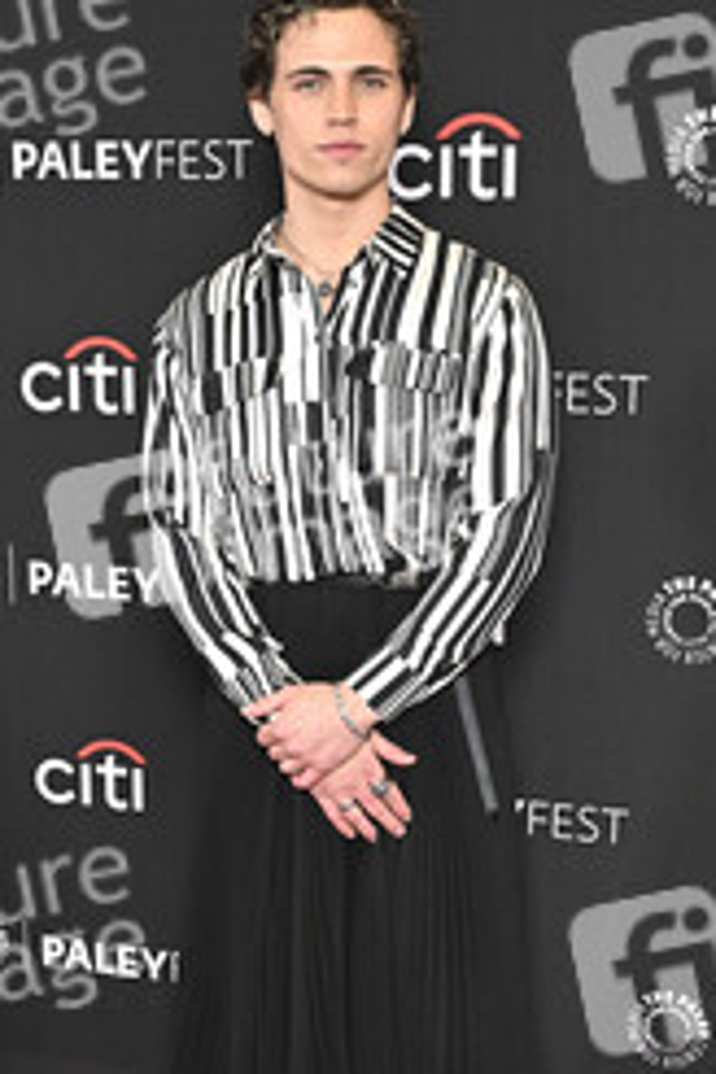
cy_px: 733
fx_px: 1790
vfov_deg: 33.1
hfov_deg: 22.6
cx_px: 397
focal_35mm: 60
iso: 2500
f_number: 5.6
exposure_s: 1/250
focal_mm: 37
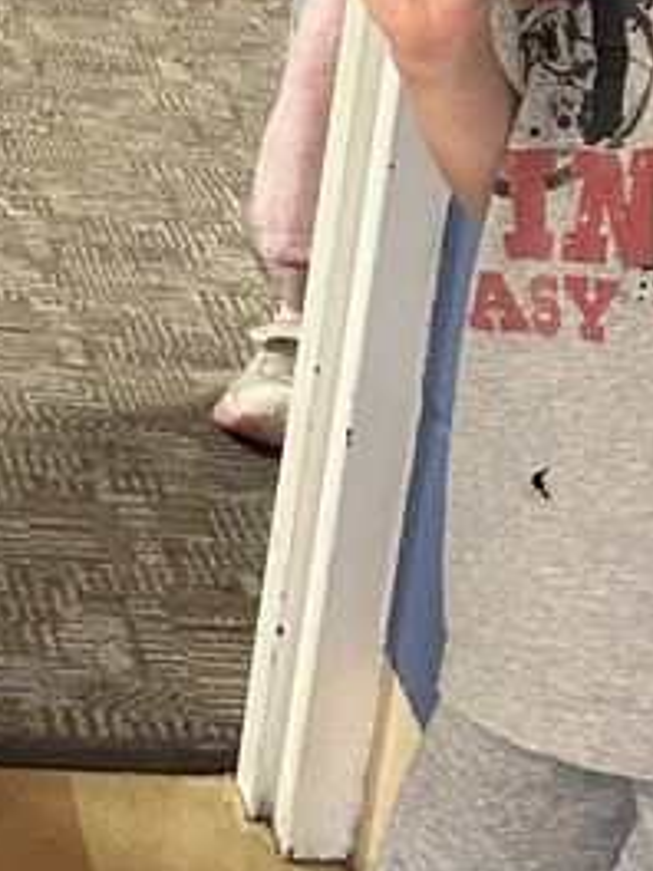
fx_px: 2540
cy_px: -307
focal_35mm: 101
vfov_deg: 18.0
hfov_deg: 14.2
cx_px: -129
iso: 320
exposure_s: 1/60
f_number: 1.5
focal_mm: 5.7
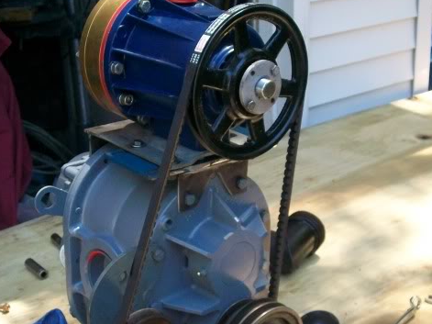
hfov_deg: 28.6
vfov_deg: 21.5
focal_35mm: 68
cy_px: 207
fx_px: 848
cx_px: 215
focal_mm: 8.8
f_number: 3.6
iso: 160
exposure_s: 1/125
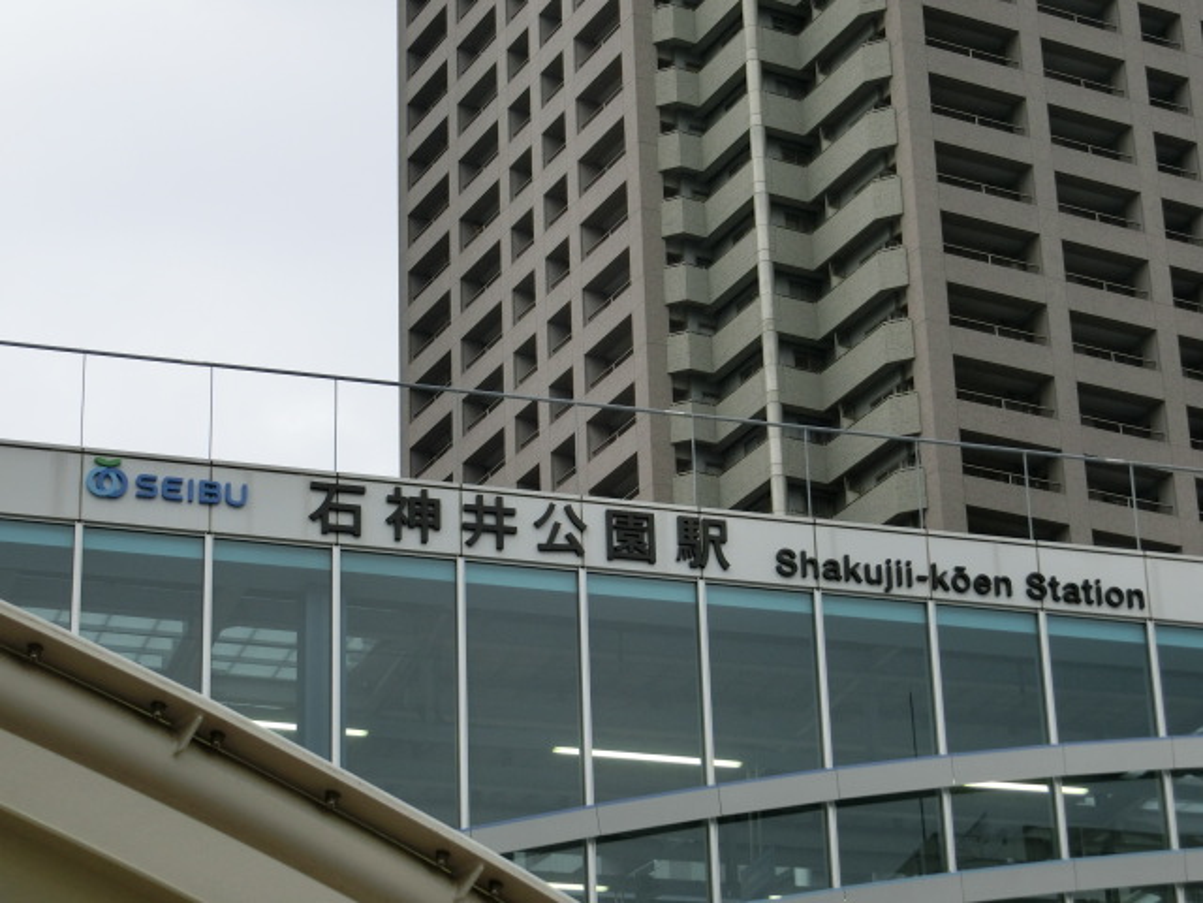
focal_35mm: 93
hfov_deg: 21.1
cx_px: 602
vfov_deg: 15.9
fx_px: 3232
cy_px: 452
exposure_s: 1/125
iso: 125
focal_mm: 16.5
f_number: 5.6
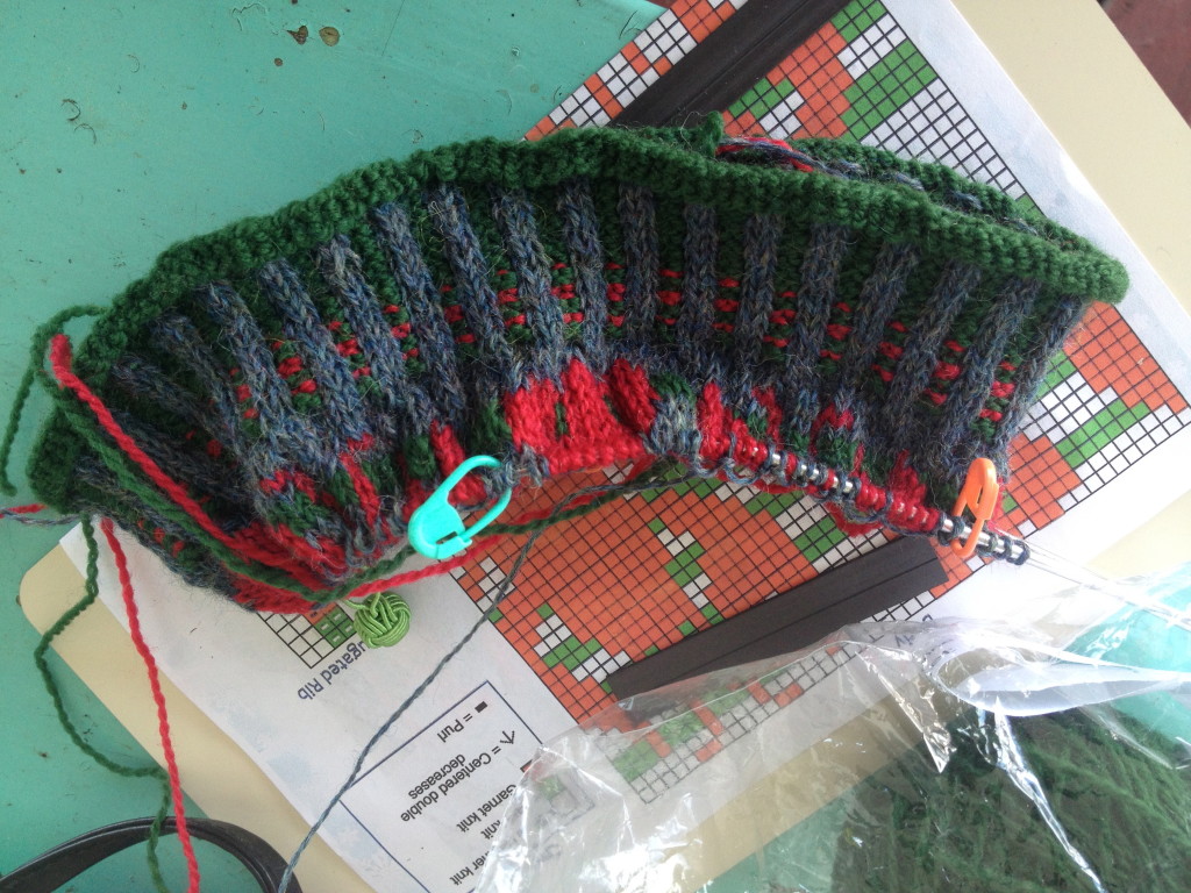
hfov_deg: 52.6
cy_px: 446
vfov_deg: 40.7
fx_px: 1204
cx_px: 596
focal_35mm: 35
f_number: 2.4
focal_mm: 4.28
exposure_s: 1/120
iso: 80
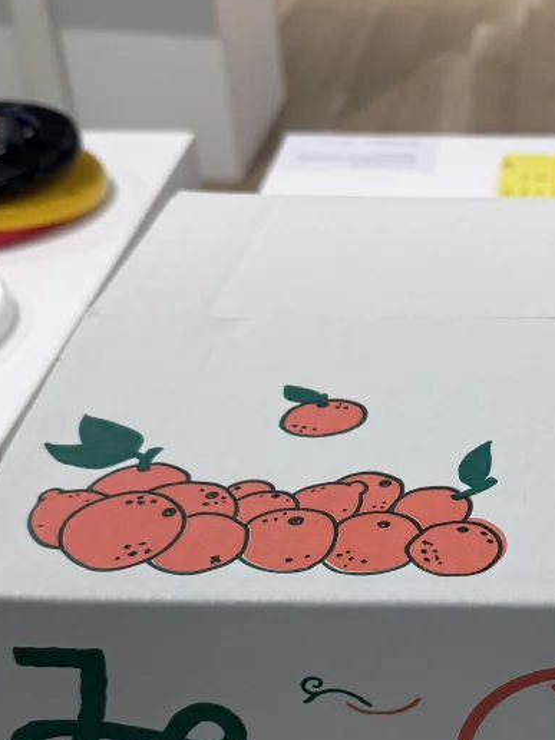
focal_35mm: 67
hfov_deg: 21.0
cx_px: 582
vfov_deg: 28.5
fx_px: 1432
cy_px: 555
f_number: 1.78
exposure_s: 1/417
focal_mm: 6.76
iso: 80
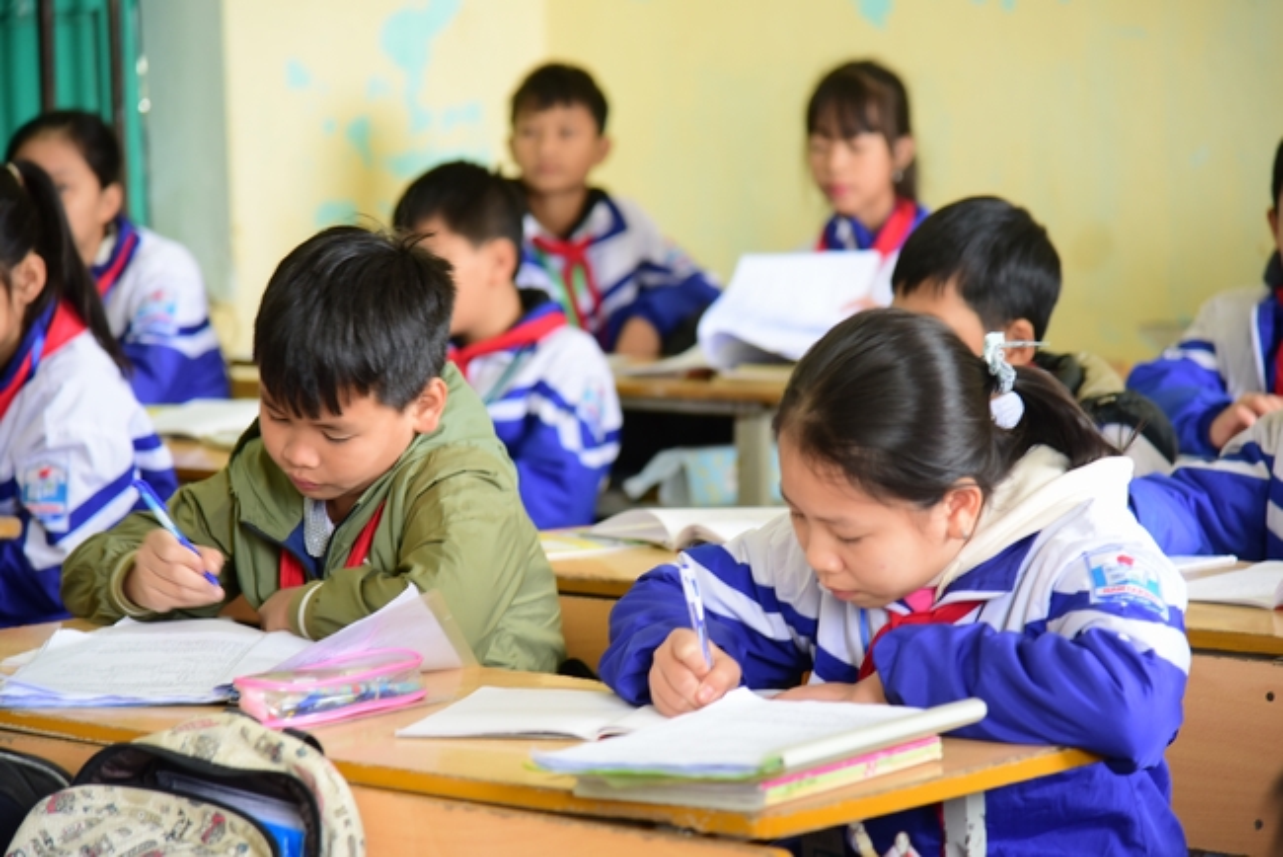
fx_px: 3993
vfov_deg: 12.2
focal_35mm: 112
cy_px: 428
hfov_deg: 18.3
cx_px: 642
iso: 1000
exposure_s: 1/40
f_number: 4
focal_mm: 112
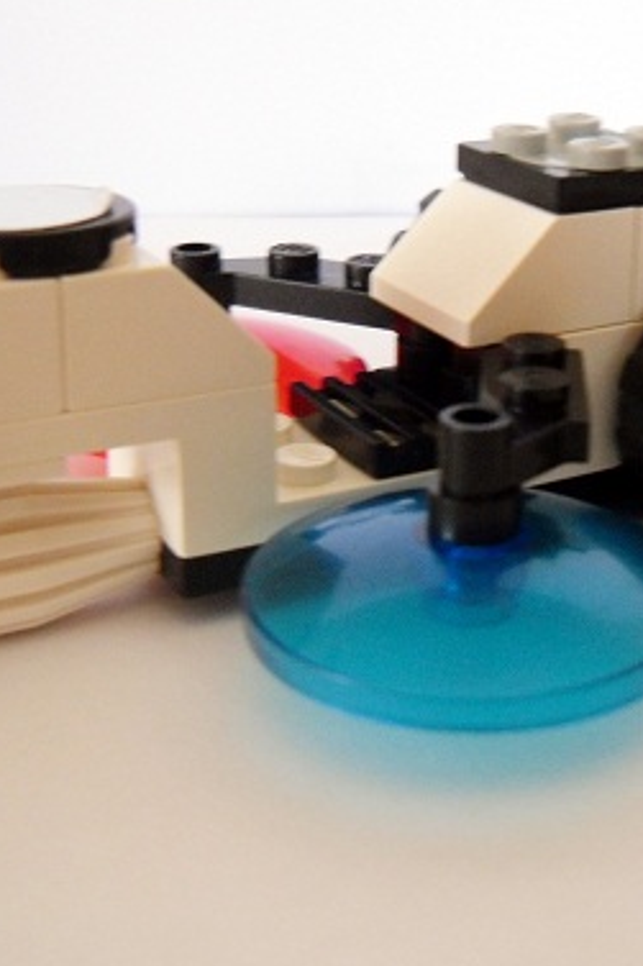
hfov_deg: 22.5
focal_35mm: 60
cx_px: 438
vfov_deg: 33.3
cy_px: 372
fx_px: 1609
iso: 200
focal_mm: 6
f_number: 2.8
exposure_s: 1/45
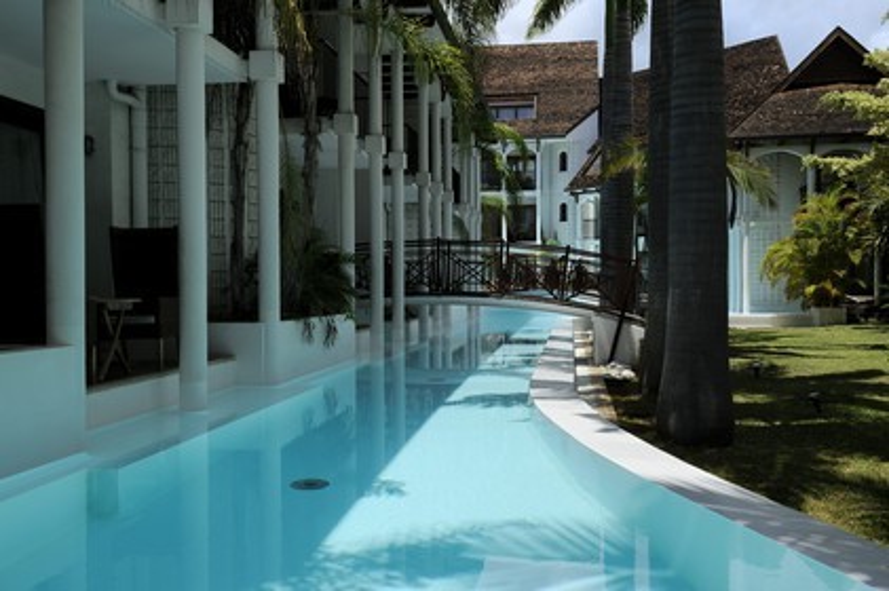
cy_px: 296
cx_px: 444
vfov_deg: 37.8
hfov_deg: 54.5
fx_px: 864
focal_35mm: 35
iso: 200
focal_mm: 35
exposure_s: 1/160
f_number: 16
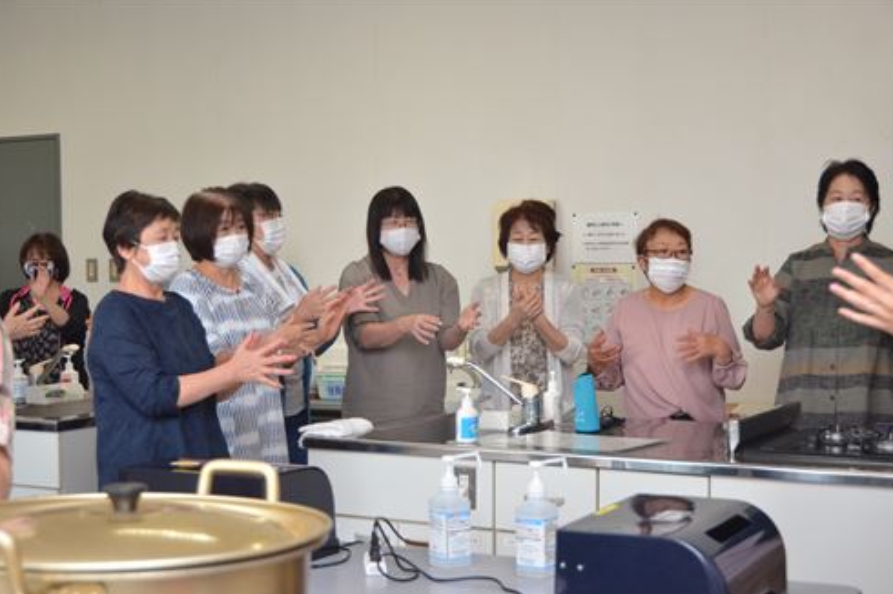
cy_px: 296
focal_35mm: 54
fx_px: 1326
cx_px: 443
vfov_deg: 25.2
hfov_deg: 37.2
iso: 1250
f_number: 4.5
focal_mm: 35
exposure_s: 1/250
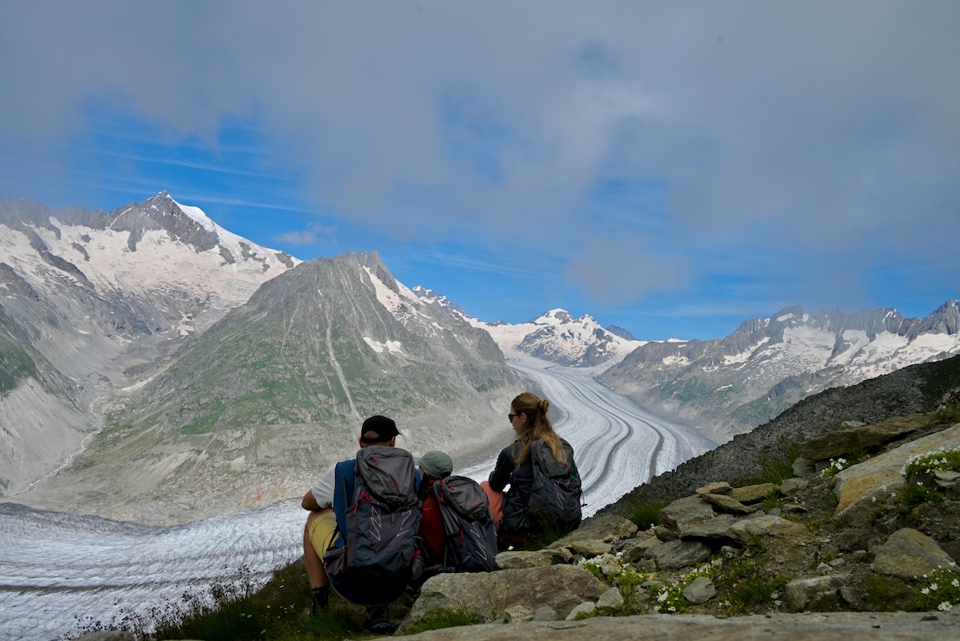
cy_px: 320
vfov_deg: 53.2
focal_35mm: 24
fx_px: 640
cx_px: 480
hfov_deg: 73.7
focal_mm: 24
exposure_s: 1/320
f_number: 11
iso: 100
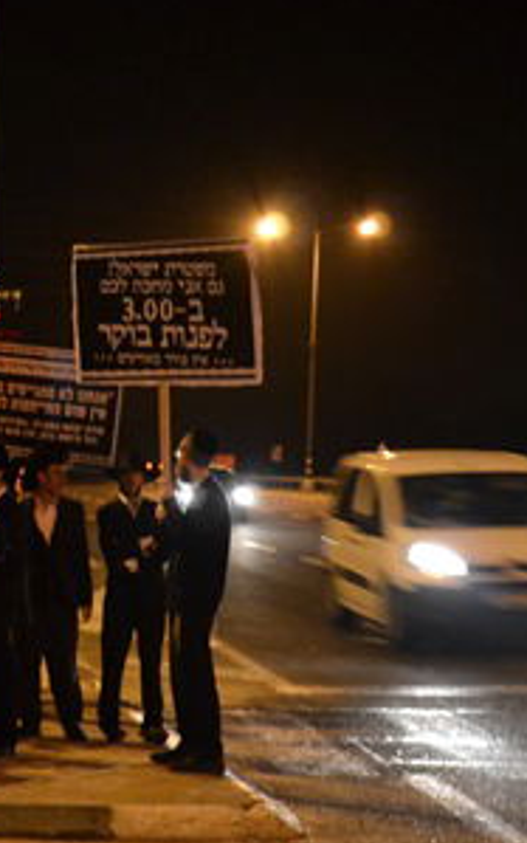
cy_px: 512
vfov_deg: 23.0
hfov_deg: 13.0
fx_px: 2067
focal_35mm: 90
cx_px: -445
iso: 1600
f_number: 3.8
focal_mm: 22
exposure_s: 1/15
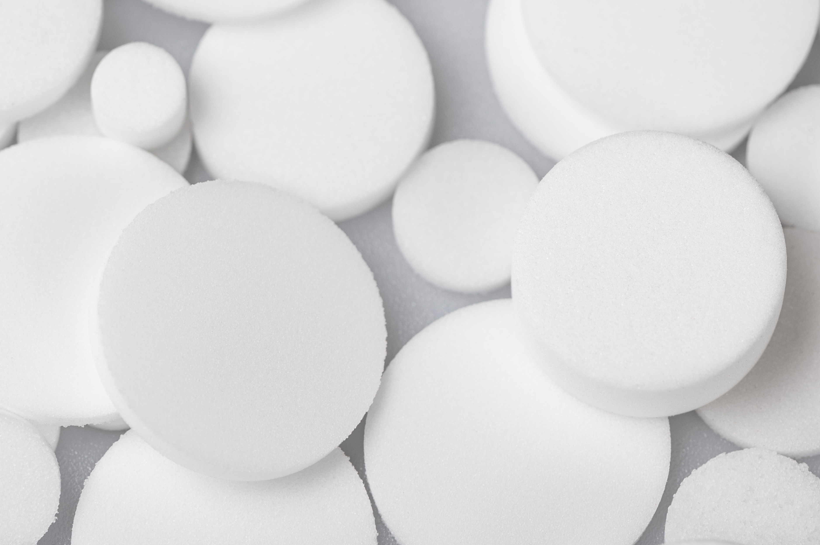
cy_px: 130
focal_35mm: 169
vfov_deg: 8.1
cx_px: 440
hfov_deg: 12.2
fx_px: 3847
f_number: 11
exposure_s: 1/125
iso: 50
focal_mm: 105
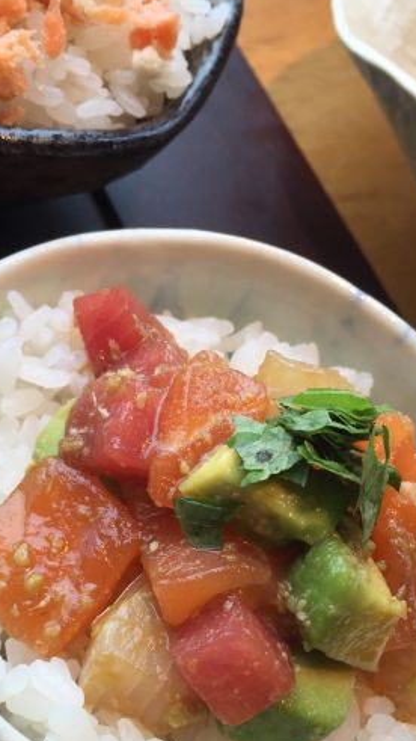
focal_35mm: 45
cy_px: 480
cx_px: 203
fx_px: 883
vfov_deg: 44.9
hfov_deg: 26.5
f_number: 2.2
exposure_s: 1/100
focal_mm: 4.15
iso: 50
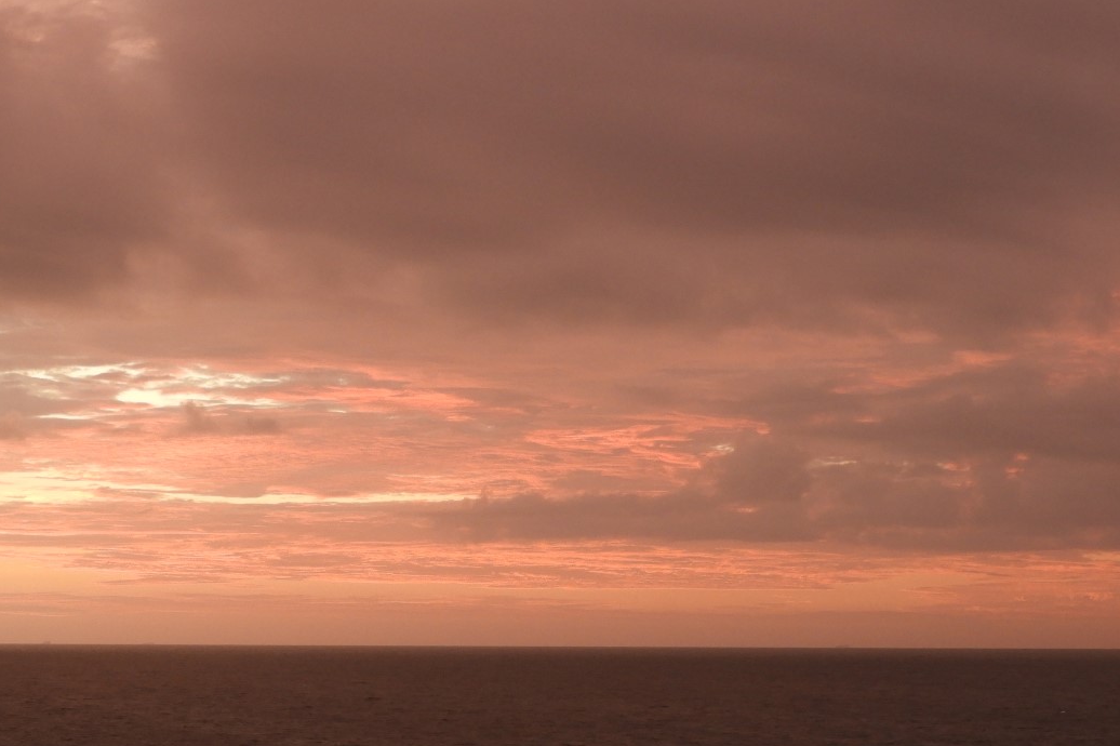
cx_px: 446
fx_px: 2923
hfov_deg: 21.7
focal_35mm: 94
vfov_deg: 14.5
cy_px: 545
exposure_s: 1/30
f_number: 4.2
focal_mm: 11.6
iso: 220
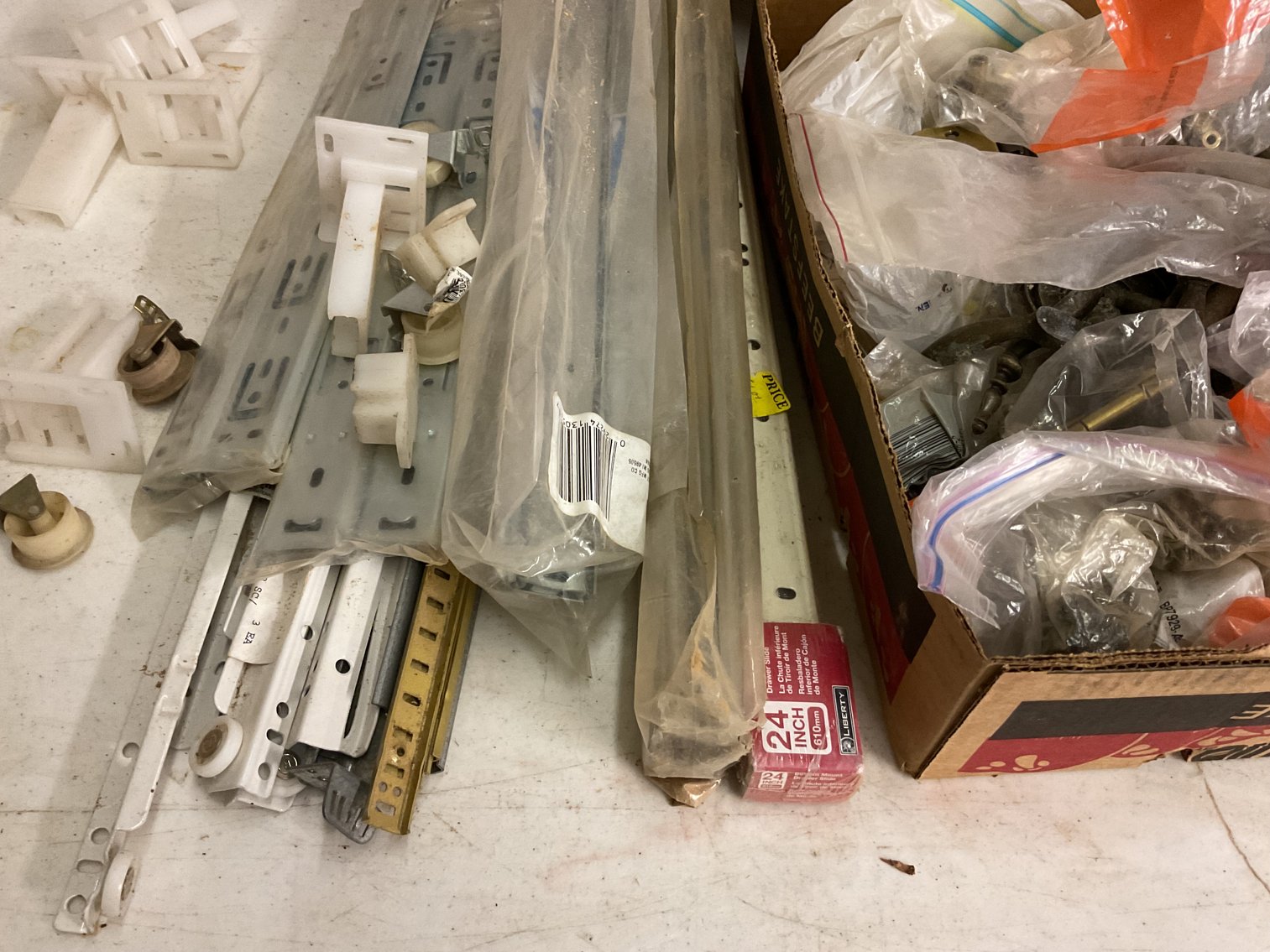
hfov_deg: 61.7
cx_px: 635
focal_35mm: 29
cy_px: 476
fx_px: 1064
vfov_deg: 48.2
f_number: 1.8
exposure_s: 1/40
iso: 200
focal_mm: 3
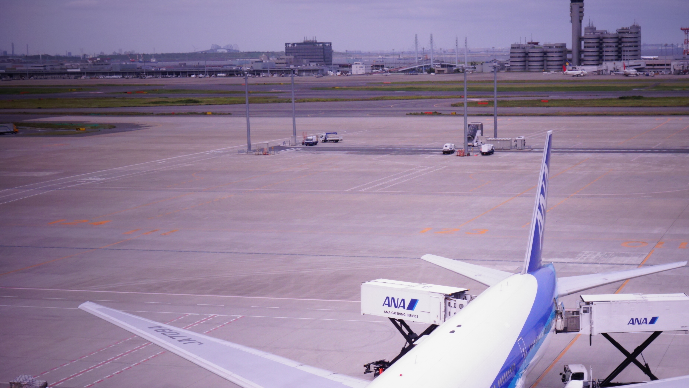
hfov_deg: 28.9
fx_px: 1334
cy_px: 332
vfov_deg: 16.4
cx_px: 426
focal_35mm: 73
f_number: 5.6
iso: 200
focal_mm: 17.6
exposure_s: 1/2000
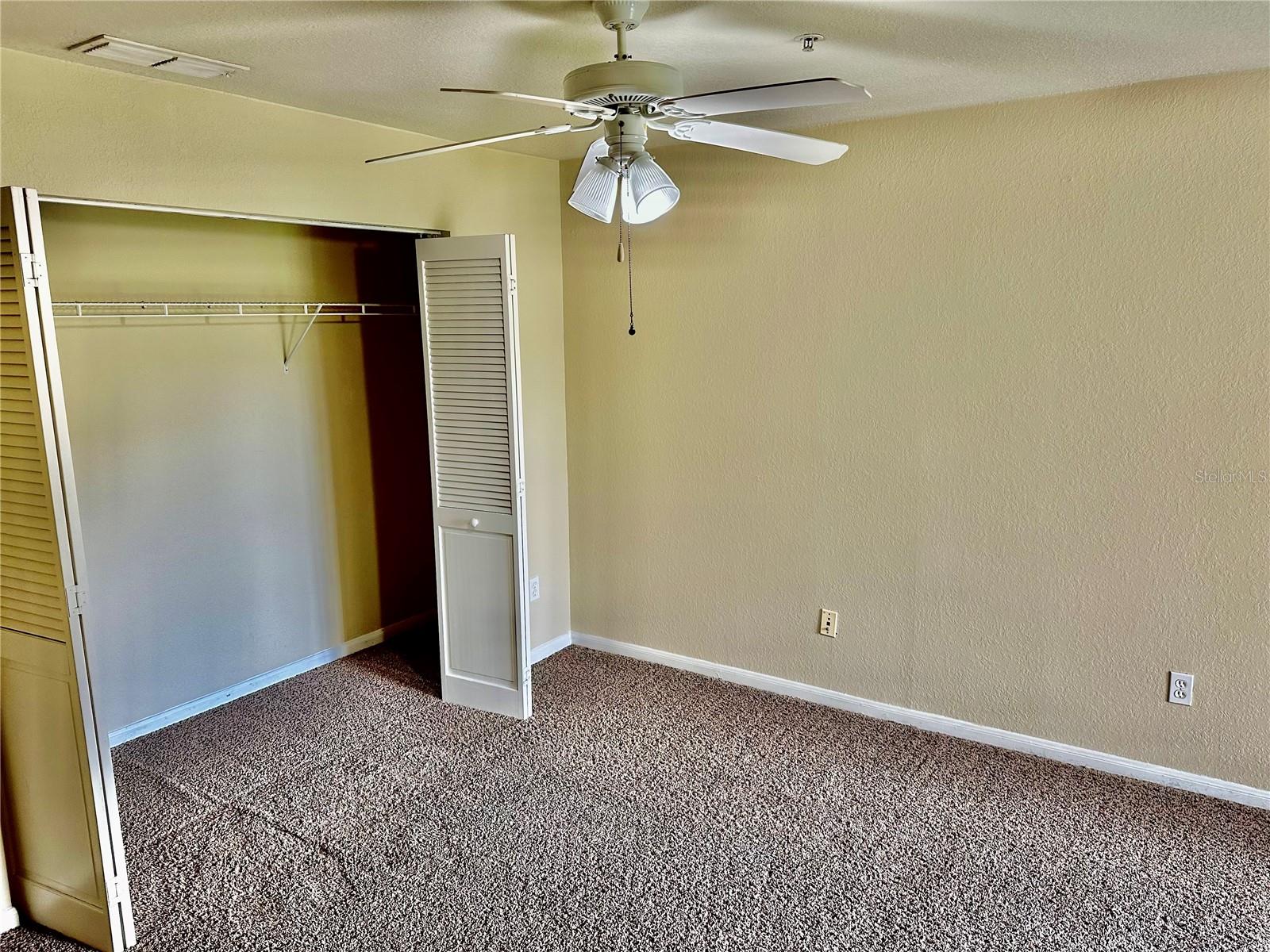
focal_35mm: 24
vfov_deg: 56.8
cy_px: 476
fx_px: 881
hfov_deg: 71.6
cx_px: 635
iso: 160
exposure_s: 1/60
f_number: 1.78
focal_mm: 6.86
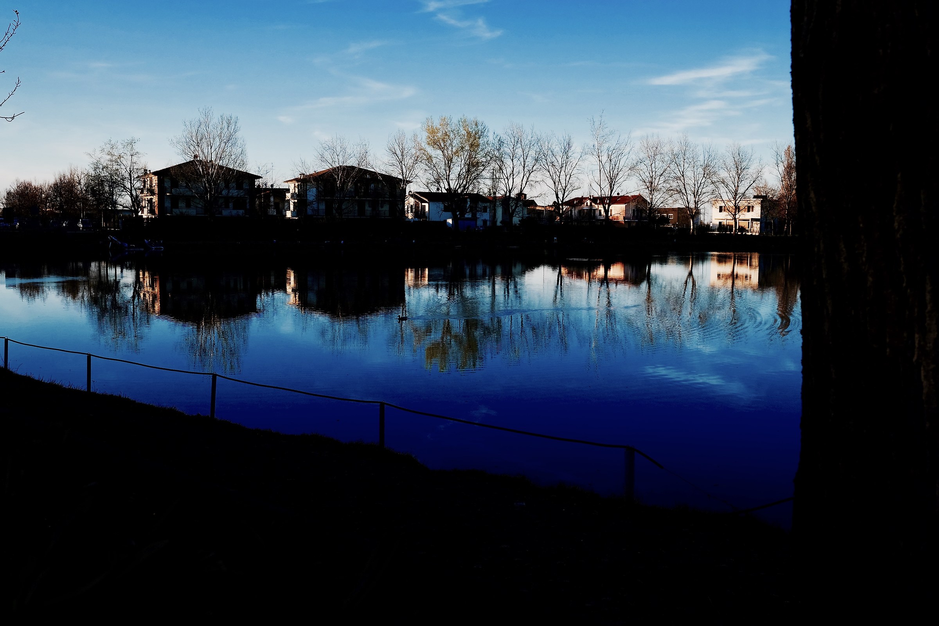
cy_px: 313
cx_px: 470
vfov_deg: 37.9
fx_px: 913
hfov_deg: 54.4
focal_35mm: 35
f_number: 8
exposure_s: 1/250
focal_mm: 23
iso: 200
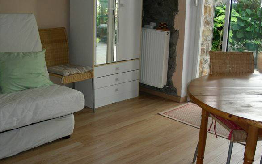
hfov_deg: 45.2
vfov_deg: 29.2
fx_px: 314
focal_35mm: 44
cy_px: 90
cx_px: 141
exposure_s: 1/30
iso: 50
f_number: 3.5
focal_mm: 6.3
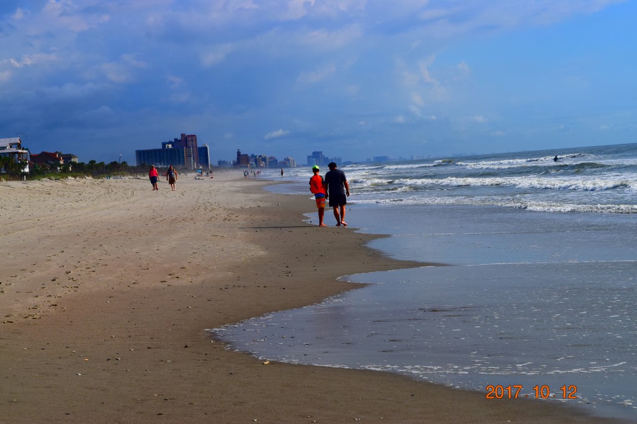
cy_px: 212
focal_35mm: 82
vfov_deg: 16.5
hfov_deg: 24.6
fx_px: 1459
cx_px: 318
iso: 200
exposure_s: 1/640
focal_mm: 55
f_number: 13
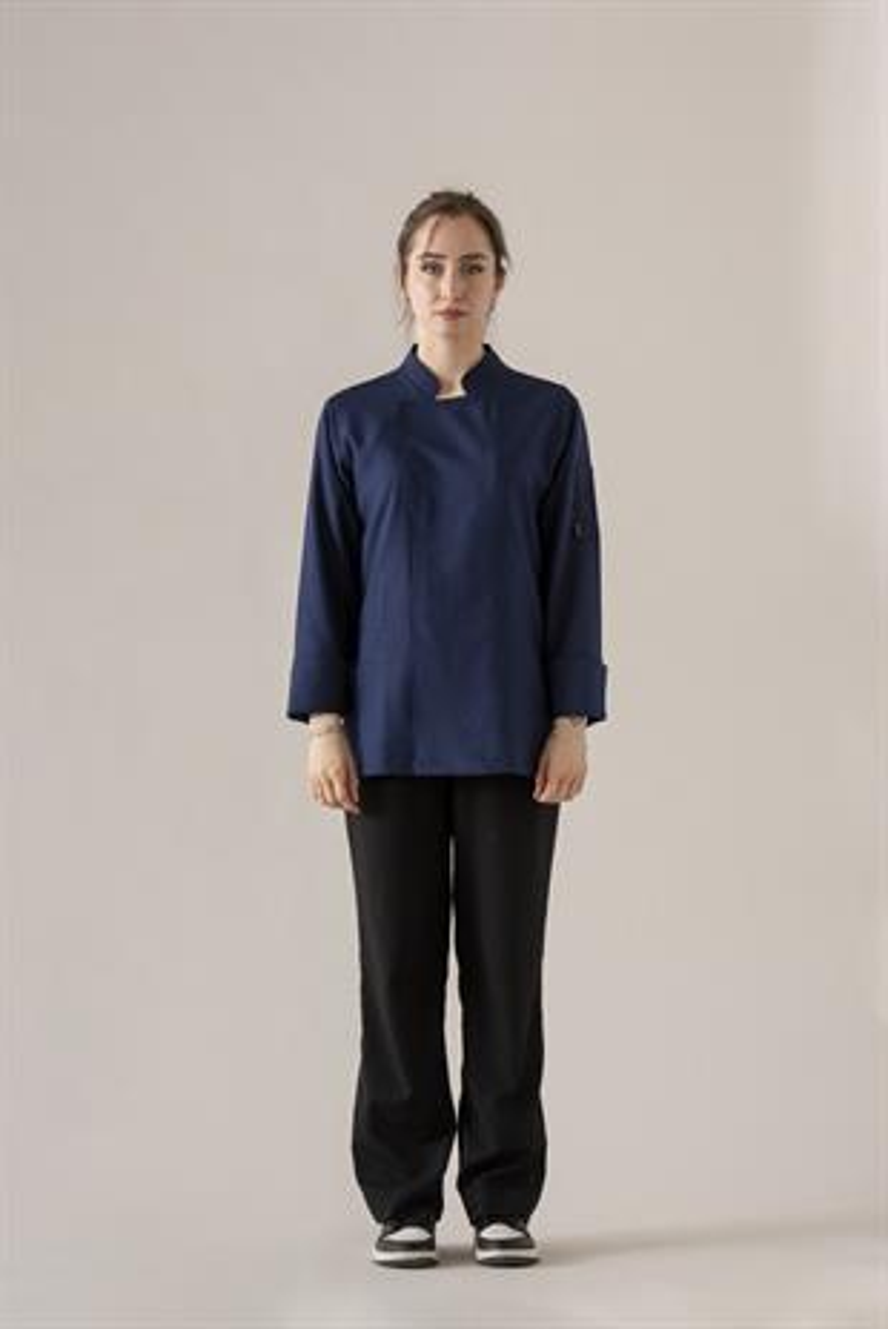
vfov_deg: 18.2
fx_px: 4138
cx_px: 444
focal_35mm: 112
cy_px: 664
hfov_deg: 12.3
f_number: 11
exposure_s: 1/160
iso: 320
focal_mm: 112
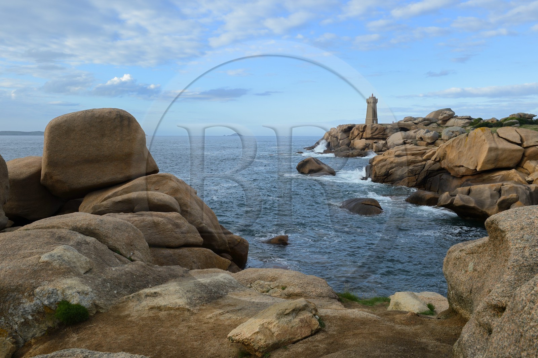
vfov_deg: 42.3
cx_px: 269
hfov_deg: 60.3
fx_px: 463
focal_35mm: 31
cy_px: 179
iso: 200
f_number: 8
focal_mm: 31
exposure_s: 1/160
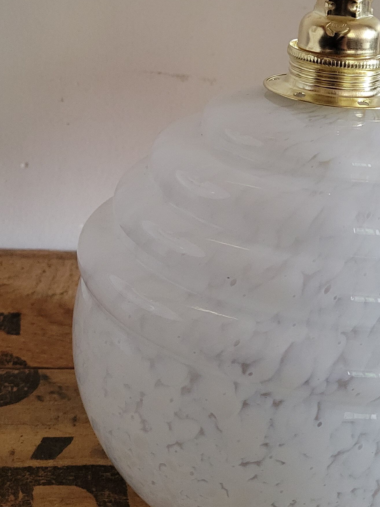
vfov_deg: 31.6
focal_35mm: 60
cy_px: 122
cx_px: 206
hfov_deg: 24.4
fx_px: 878
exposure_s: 1/33
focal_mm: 5.4
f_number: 1.8
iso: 640
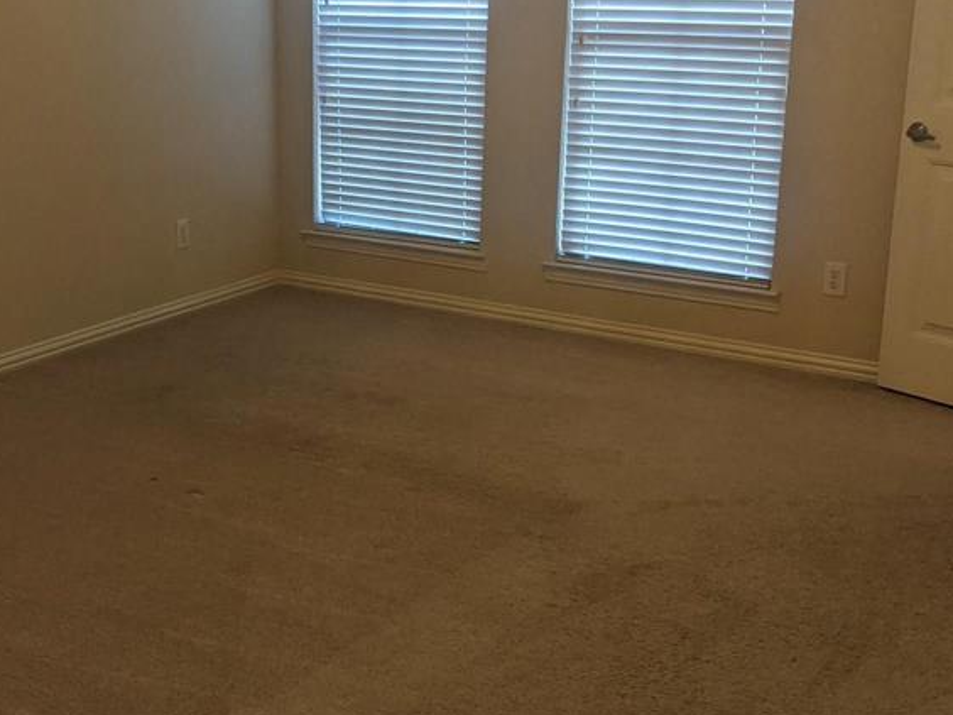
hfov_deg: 38.4
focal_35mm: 49
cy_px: 291
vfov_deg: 29.6
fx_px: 1349
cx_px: 313
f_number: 1.8
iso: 365
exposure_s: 1/60
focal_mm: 4.44
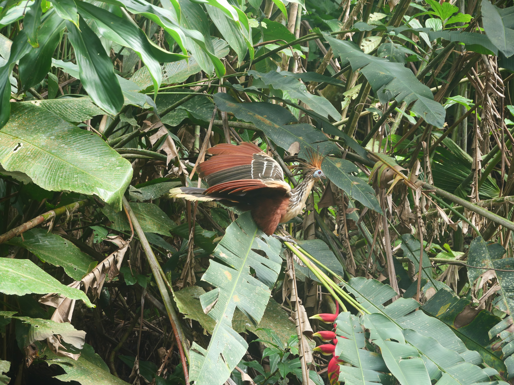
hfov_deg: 16.4
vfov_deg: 12.3
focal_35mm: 120
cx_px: 257
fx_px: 1782
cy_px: 192
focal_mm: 60
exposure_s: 1/100
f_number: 6.3
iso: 400
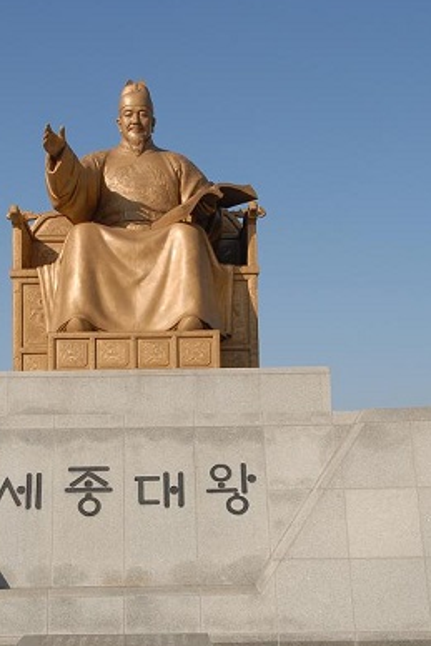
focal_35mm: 65
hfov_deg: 20.9
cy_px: 358
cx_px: 155
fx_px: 1166
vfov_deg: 30.9
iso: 100
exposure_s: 1/320
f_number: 9
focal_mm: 24
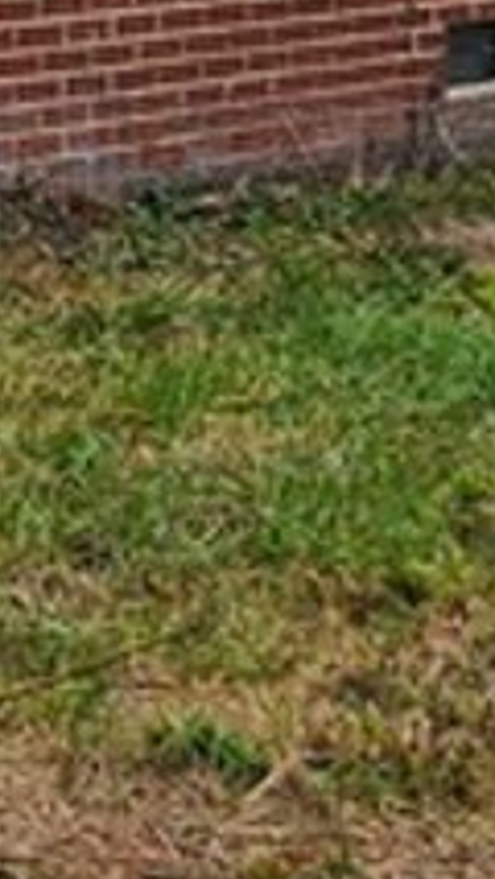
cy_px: -493
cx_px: -984
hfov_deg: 6.3
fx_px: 4149
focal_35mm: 178
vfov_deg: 11.5
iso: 10
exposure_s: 1/455
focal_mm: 6.3
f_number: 1.7
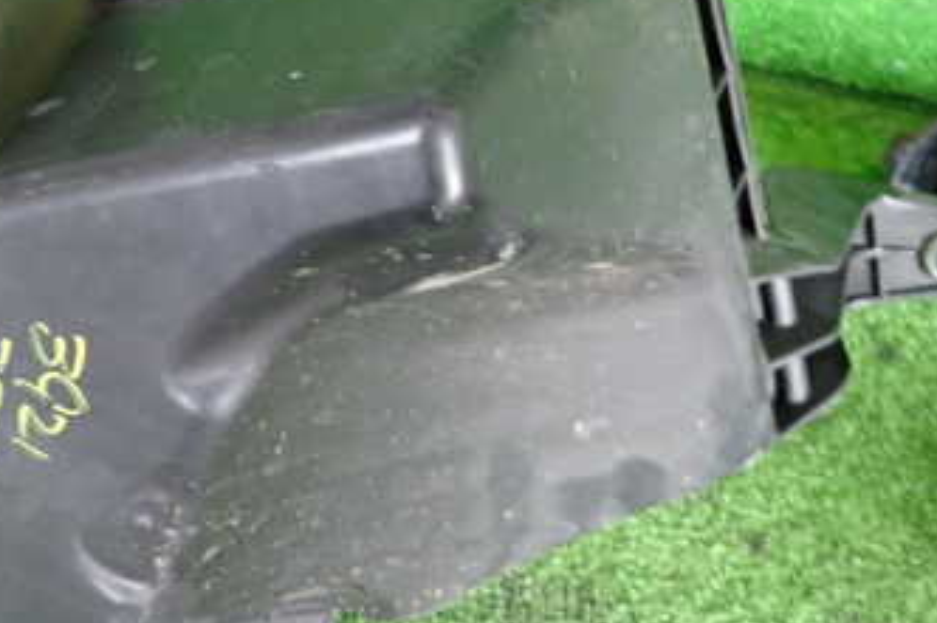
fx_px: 1223
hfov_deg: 41.4
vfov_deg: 28.6
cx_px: 308
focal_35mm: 47
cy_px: 254
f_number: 2
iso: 250
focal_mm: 4.5
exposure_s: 1/30
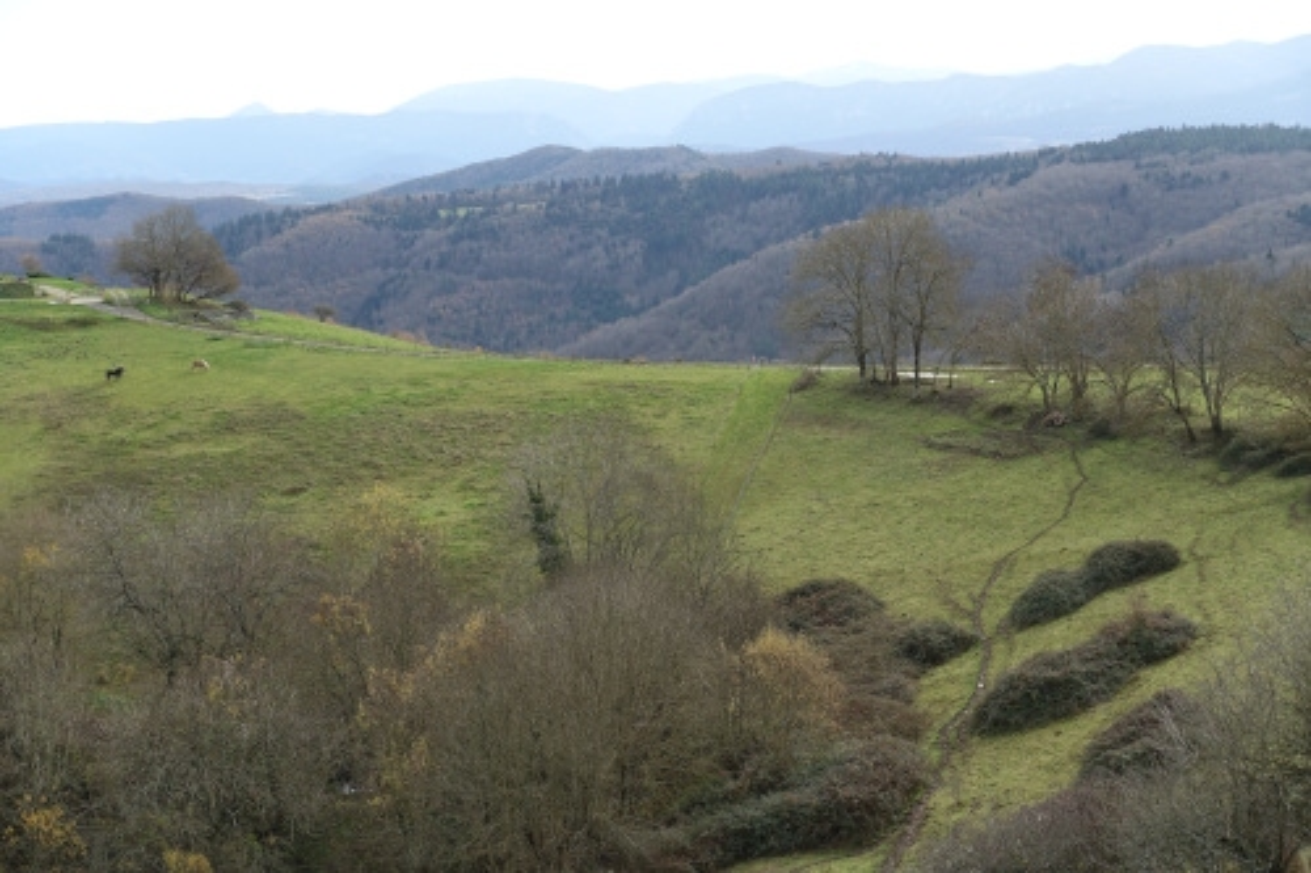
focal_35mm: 57
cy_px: 436
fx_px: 2075
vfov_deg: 23.8
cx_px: 656
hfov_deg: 35.1
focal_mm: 21.01
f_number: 5.6
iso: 125
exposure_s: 1/160
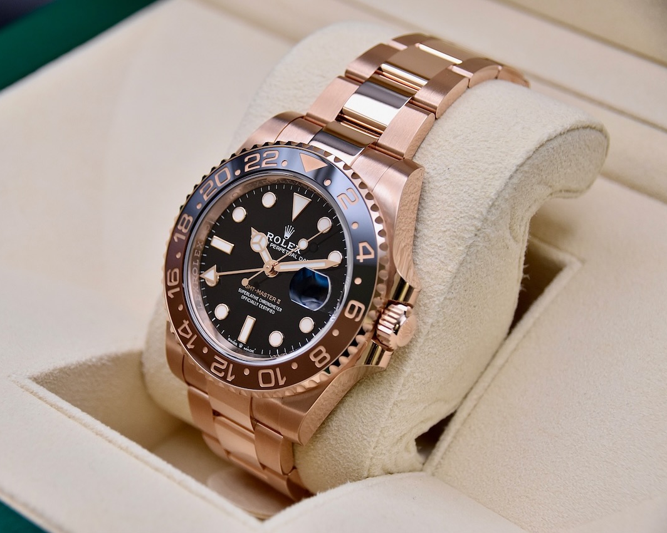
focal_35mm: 105
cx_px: 273
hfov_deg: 18.3
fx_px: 2073
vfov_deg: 14.7
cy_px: 267
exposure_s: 1/125
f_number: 7.1
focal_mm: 62
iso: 800
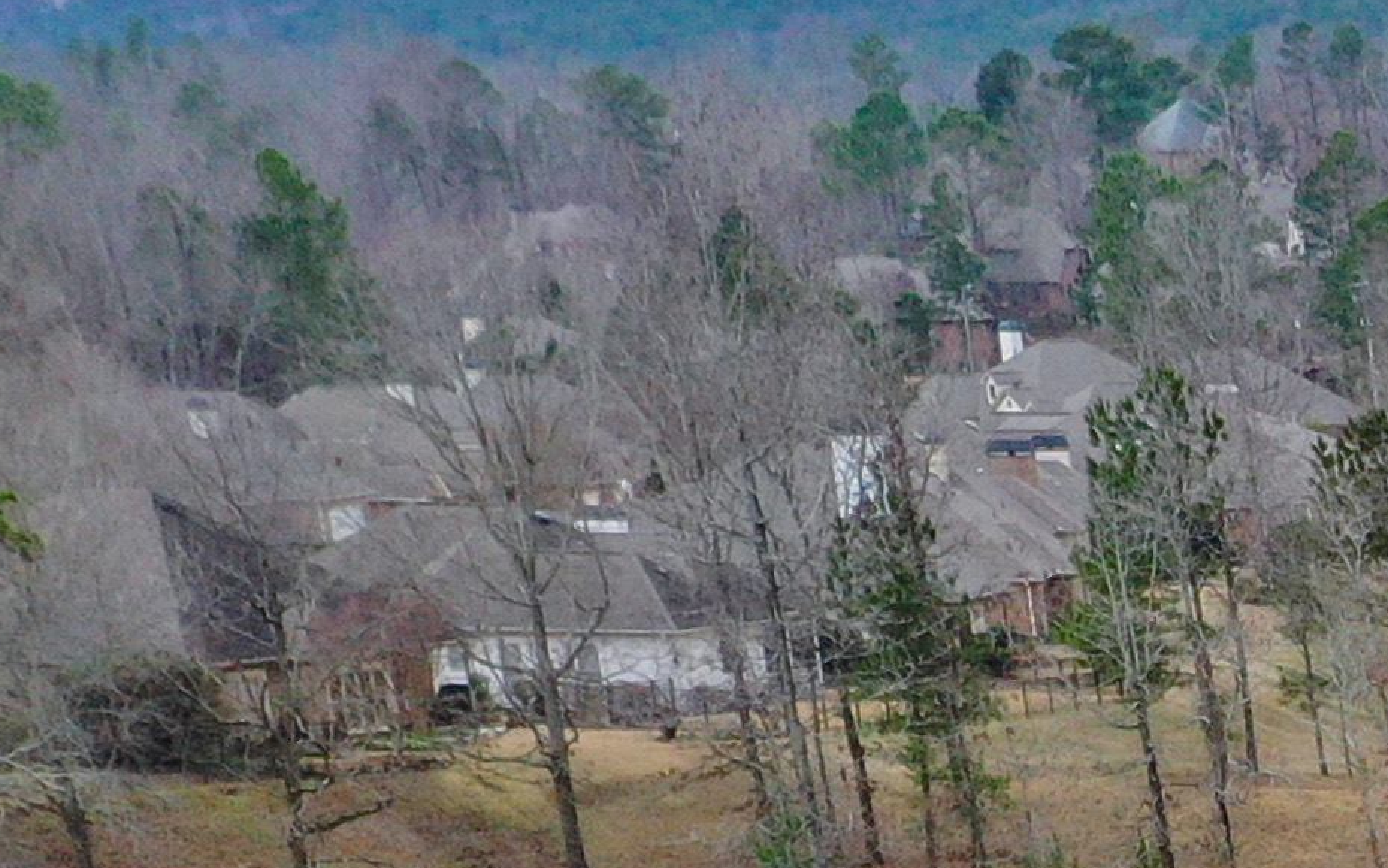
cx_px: 3634
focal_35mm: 168
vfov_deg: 7.1
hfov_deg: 10.3
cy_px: 2408
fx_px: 6356
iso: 100
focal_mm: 10.26
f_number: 5.6
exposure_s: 1/100
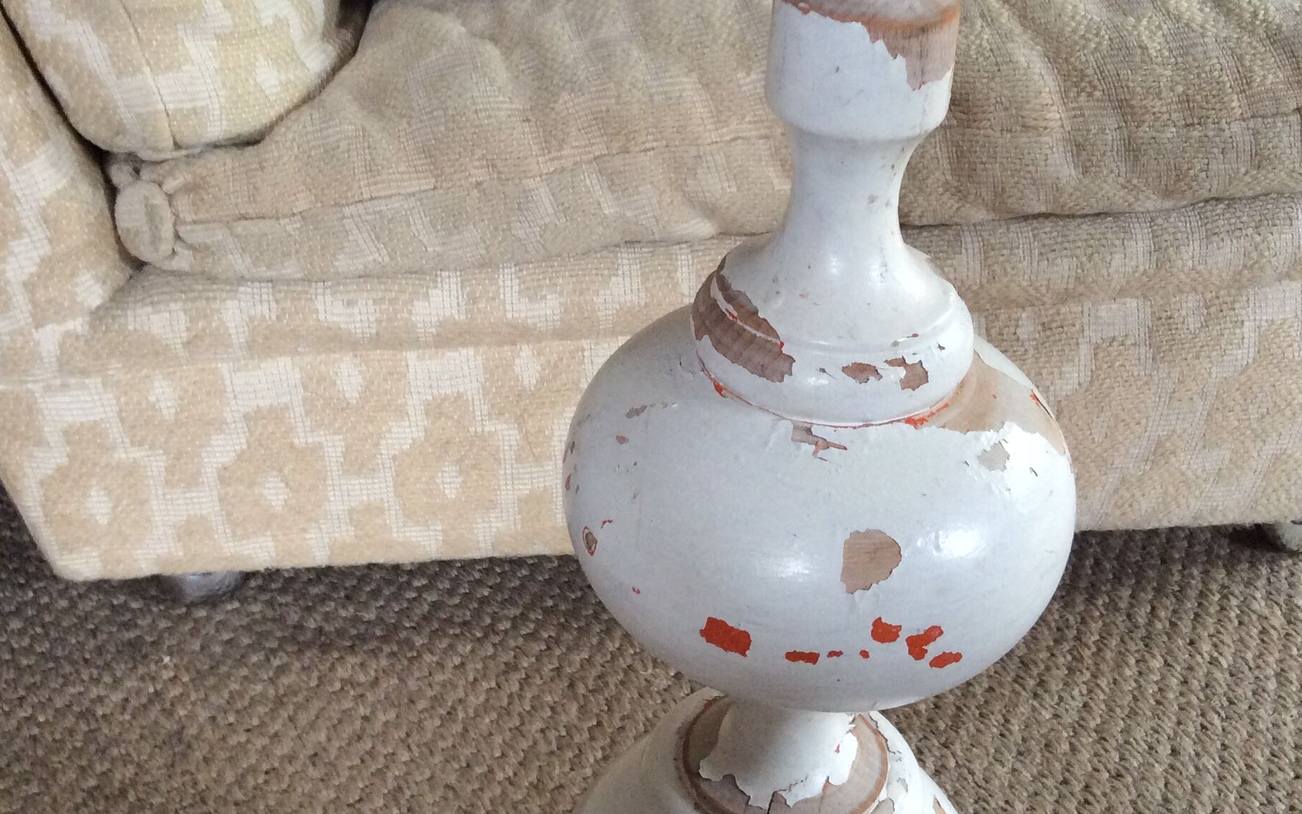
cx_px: 675
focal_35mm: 48
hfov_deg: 41.8
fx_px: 1703
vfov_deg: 26.8
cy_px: 308
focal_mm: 3.3
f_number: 2.4
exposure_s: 1/25
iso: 125
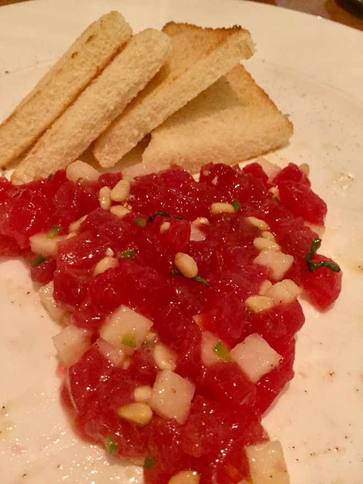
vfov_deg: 61.7
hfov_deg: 48.2
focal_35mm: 29
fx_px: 405
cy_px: 242
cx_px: 182
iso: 640
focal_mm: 4.15
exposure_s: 1/15
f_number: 2.2
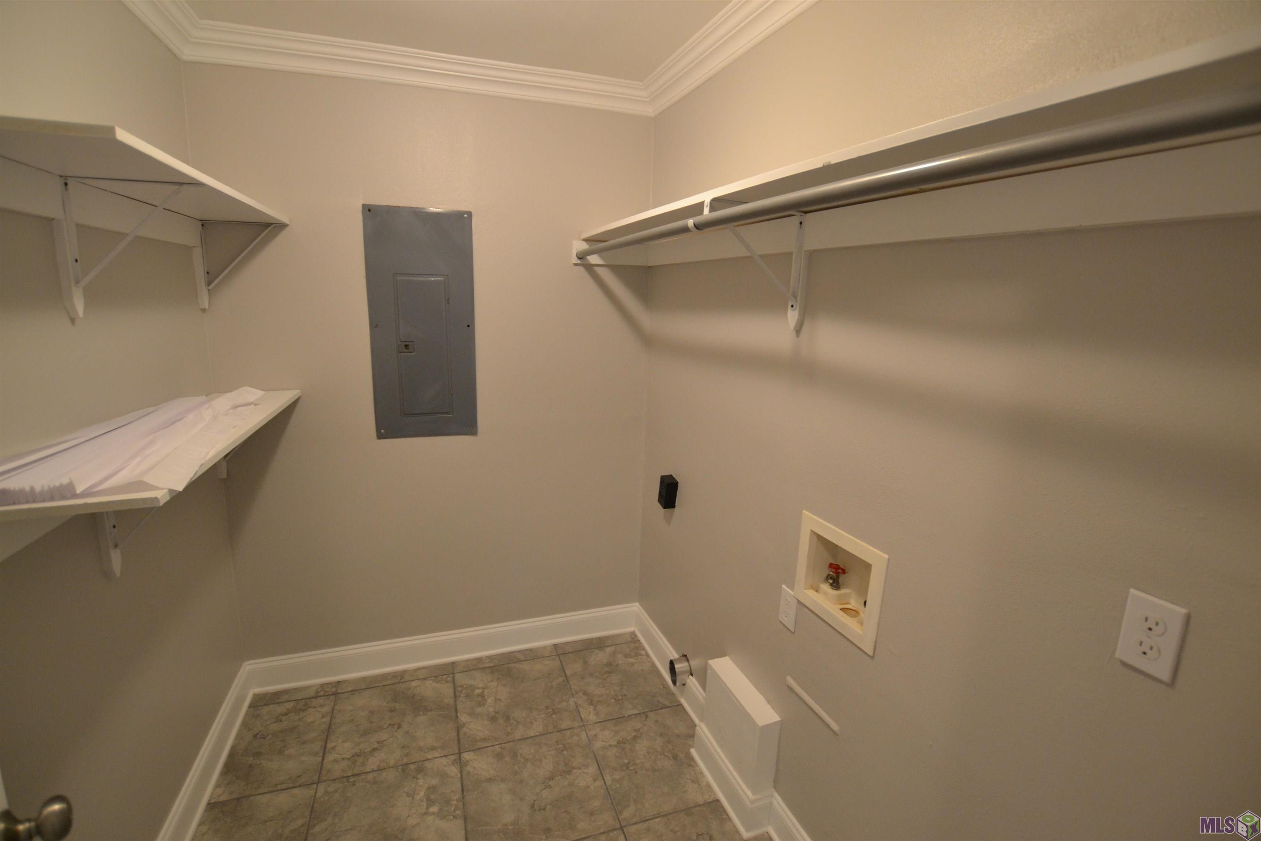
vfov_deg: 77.3
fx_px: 525
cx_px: 630
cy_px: 420
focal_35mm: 15
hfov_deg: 100.4
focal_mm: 10
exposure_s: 1/60
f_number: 4
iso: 800
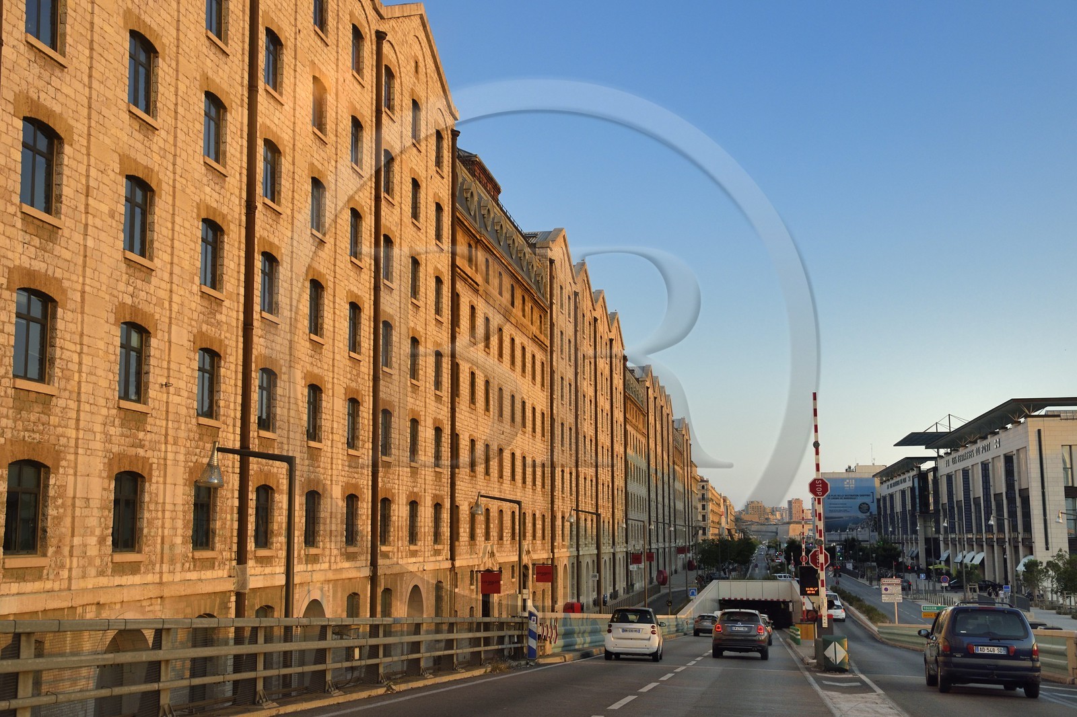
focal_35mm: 40
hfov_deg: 48.5
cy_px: 358
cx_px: 538
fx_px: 1196
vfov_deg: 33.4
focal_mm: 40
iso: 800
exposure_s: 1/800
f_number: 7.1
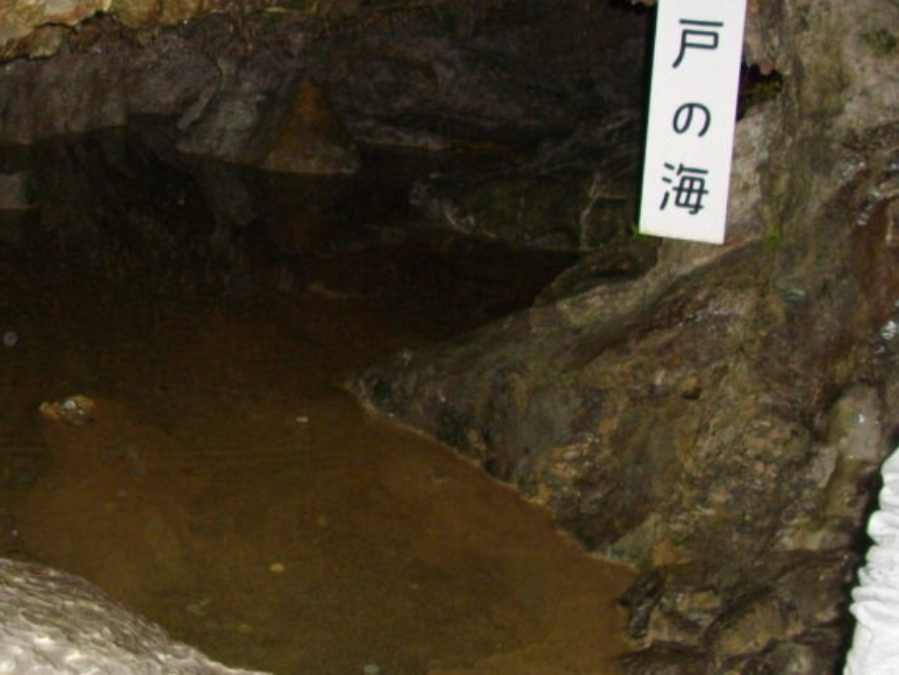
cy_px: 266
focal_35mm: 66
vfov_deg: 22.2
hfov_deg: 28.5
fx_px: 1715
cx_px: 136
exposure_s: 1/50
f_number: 2.8
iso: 200
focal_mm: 6.2
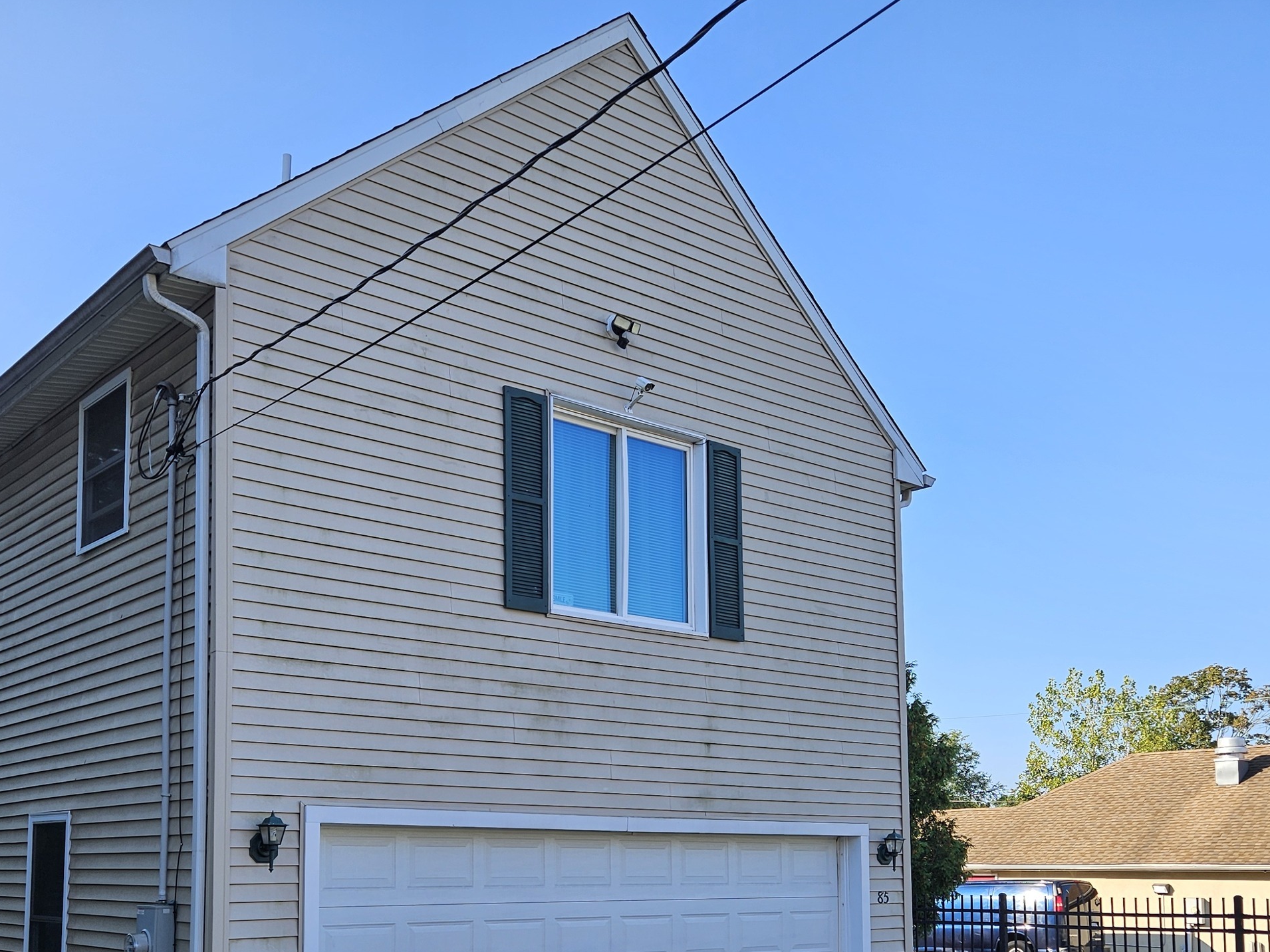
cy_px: 743
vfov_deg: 37.5
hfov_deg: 50.0
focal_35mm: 37
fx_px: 1357
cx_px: 555
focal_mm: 5.4
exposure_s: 1/792
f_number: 1.8
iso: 25
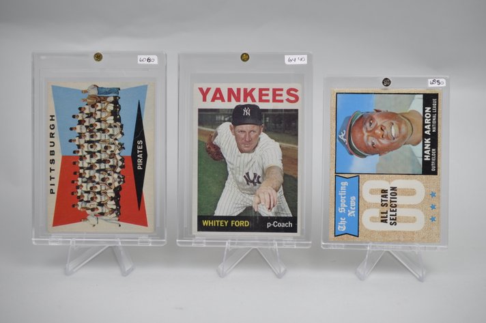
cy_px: 162
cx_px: 243
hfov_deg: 33.4
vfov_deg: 22.6
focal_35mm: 60
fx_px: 809
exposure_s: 1/80
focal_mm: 40
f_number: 4.5
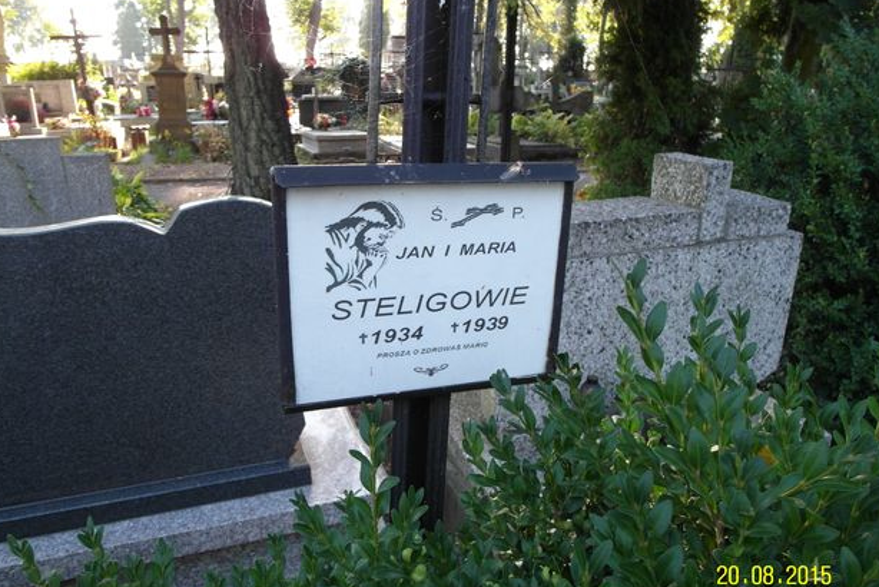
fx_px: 635
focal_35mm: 26
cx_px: 438
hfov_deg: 69.4
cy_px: 304
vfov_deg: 49.6
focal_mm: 5.2
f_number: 3.4
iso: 100
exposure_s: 1/60
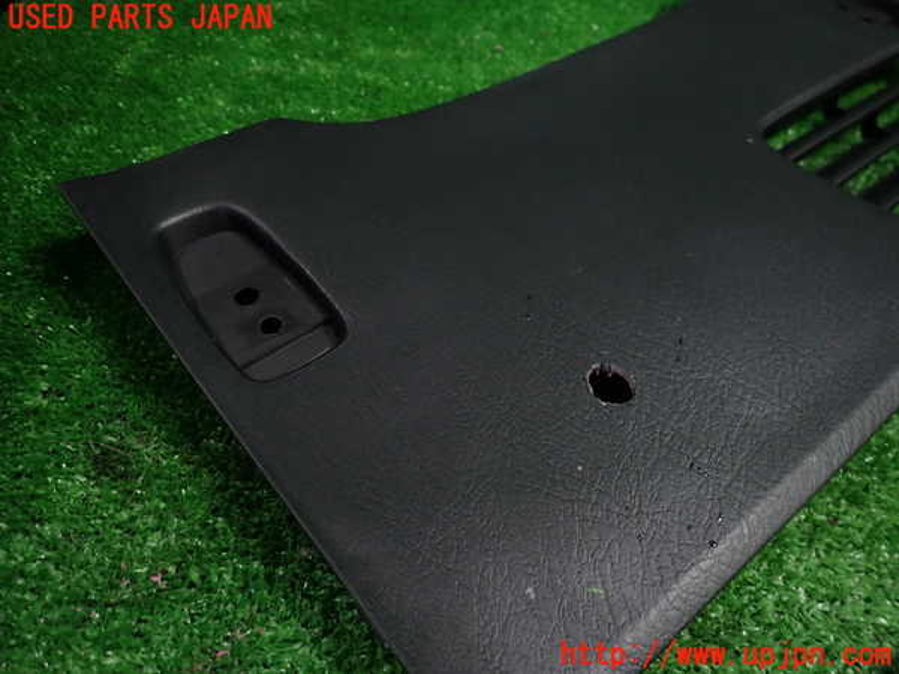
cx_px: 450
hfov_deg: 69.4
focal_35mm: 25
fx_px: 649
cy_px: 337
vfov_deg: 54.9
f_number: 2
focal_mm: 4.5
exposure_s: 1/30
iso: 200
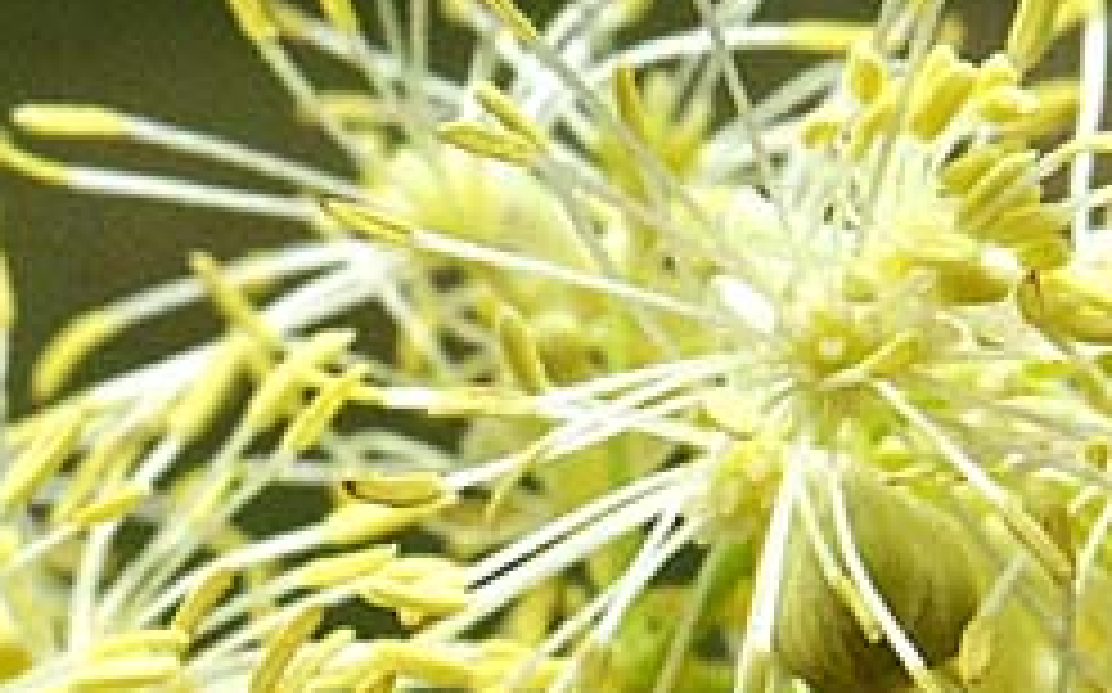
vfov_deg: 2.9
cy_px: 898
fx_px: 13507
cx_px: -725
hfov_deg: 4.7
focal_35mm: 446
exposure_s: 1/100
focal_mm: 60
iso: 800
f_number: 16
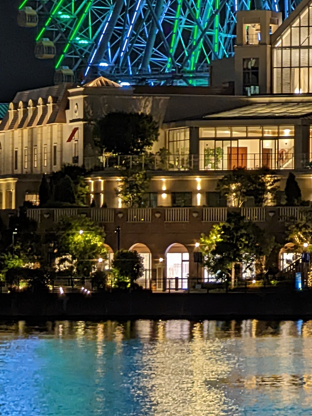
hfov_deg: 4.7
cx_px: 339
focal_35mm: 313
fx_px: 3763
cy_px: 192
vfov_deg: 6.3
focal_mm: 19
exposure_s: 1/23.8
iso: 473
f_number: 3.5
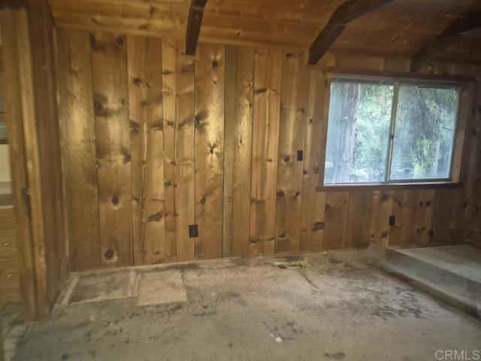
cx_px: 240
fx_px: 320
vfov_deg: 58.9
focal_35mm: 23
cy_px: 180
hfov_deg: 73.9
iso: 640
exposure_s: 1/10
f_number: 1.8
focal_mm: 5.4
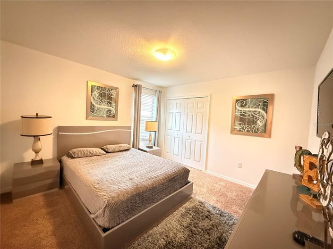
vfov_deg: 85.6
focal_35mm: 14
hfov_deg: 102.1
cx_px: 166
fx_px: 135
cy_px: 124
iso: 2500
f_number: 2.2
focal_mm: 2.22
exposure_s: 1/24
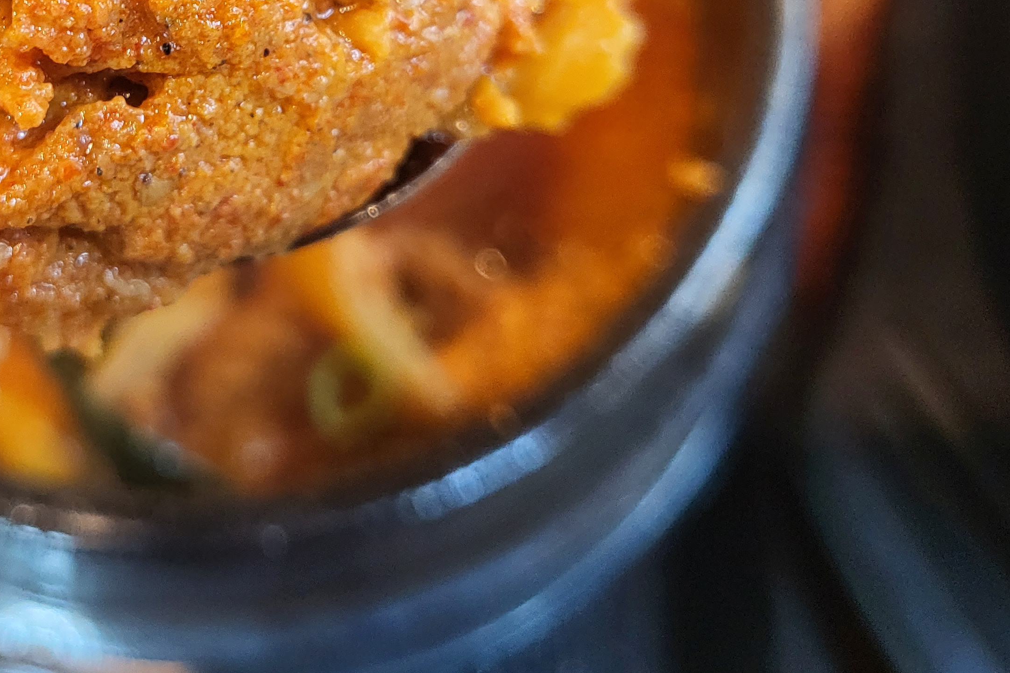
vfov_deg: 25.5
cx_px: 213
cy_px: -18
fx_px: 1403
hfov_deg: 38.2
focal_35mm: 50
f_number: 1.8
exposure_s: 1/60
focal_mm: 4.25
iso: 250
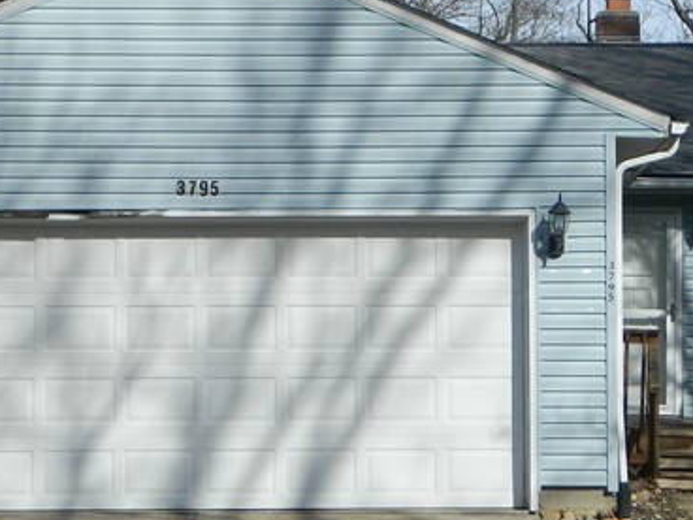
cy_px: 187
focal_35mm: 114
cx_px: 531
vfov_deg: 13.0
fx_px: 2282
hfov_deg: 17.2
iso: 80
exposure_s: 1/125
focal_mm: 7.3
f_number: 9.8
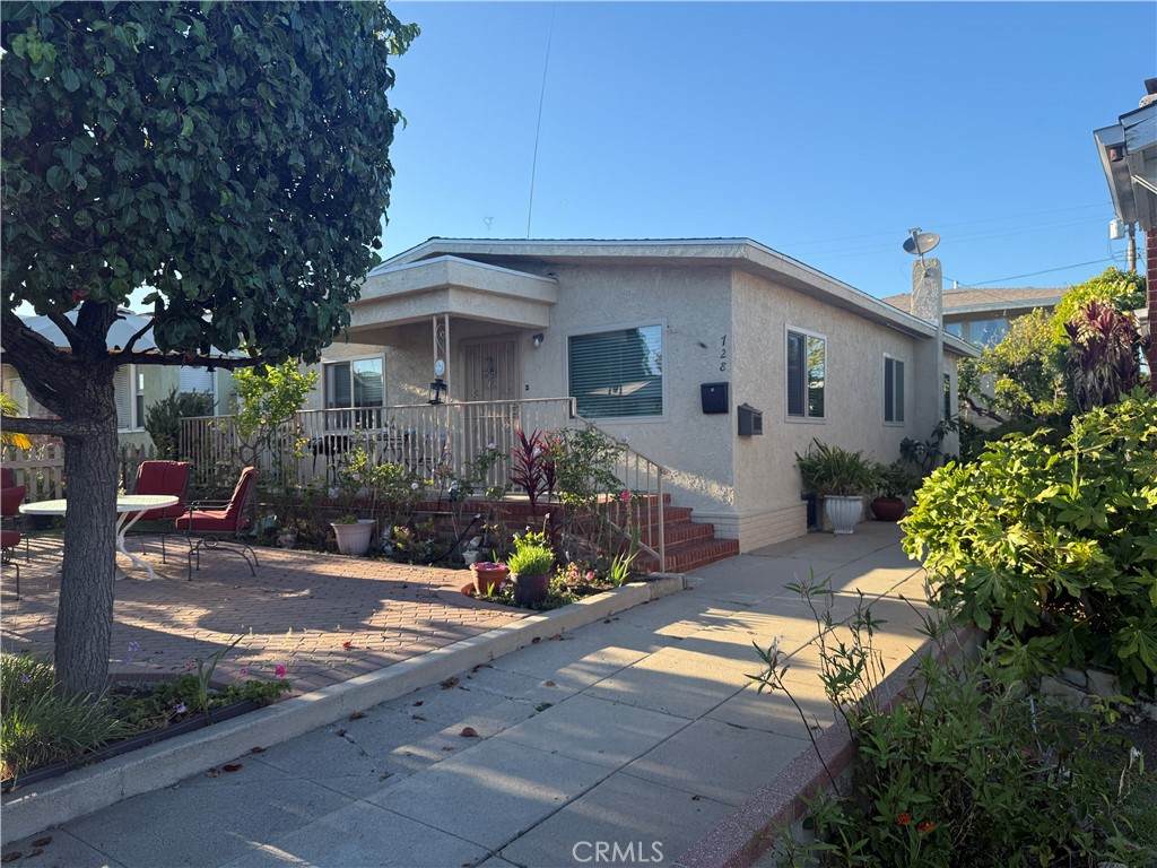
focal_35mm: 24
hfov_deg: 71.6
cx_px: 578
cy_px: 434
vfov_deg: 56.8
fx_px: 802
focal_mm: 6.76
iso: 80
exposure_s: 1/1464
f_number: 1.78
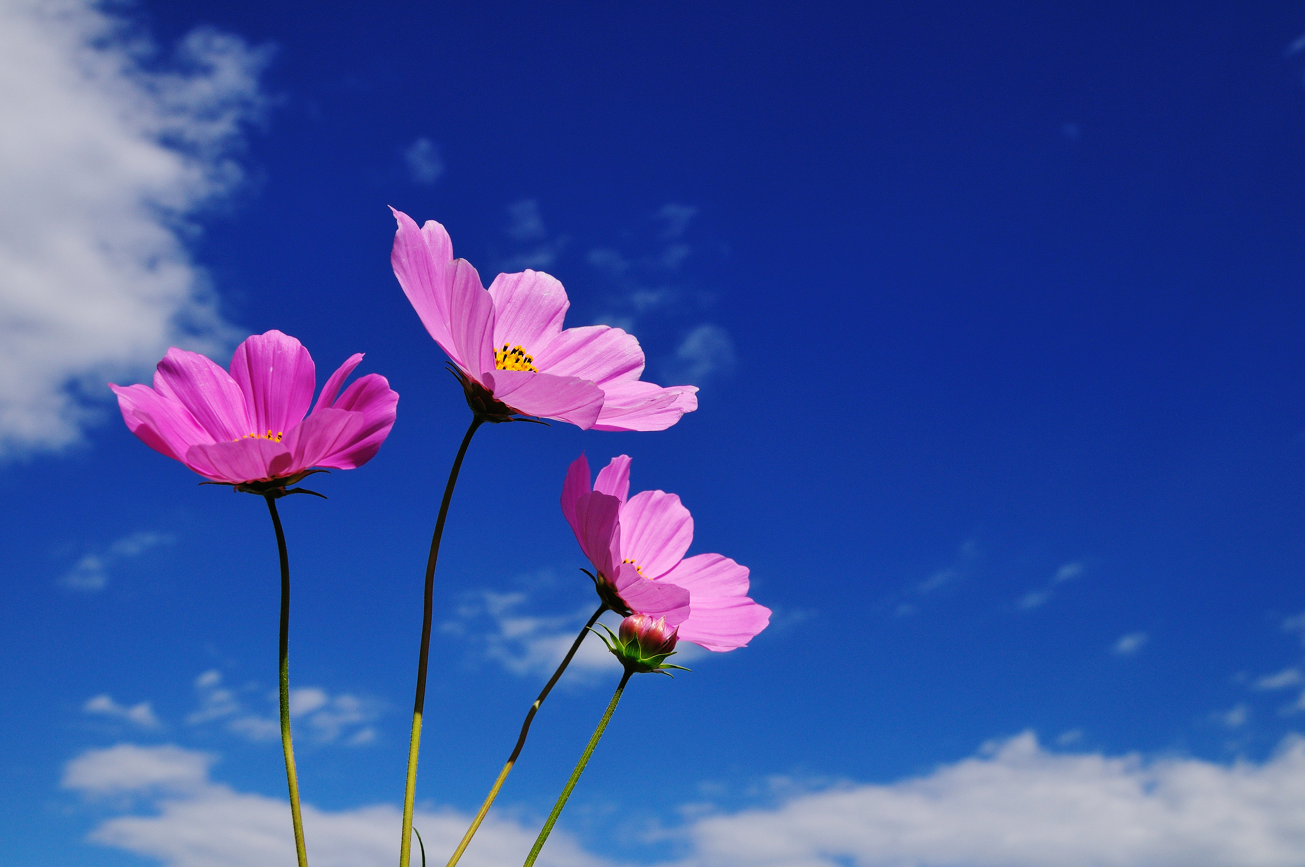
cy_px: 434
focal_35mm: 40
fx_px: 1466
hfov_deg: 48.0
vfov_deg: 32.9
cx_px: 652
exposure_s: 1/800
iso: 200
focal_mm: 27
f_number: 9
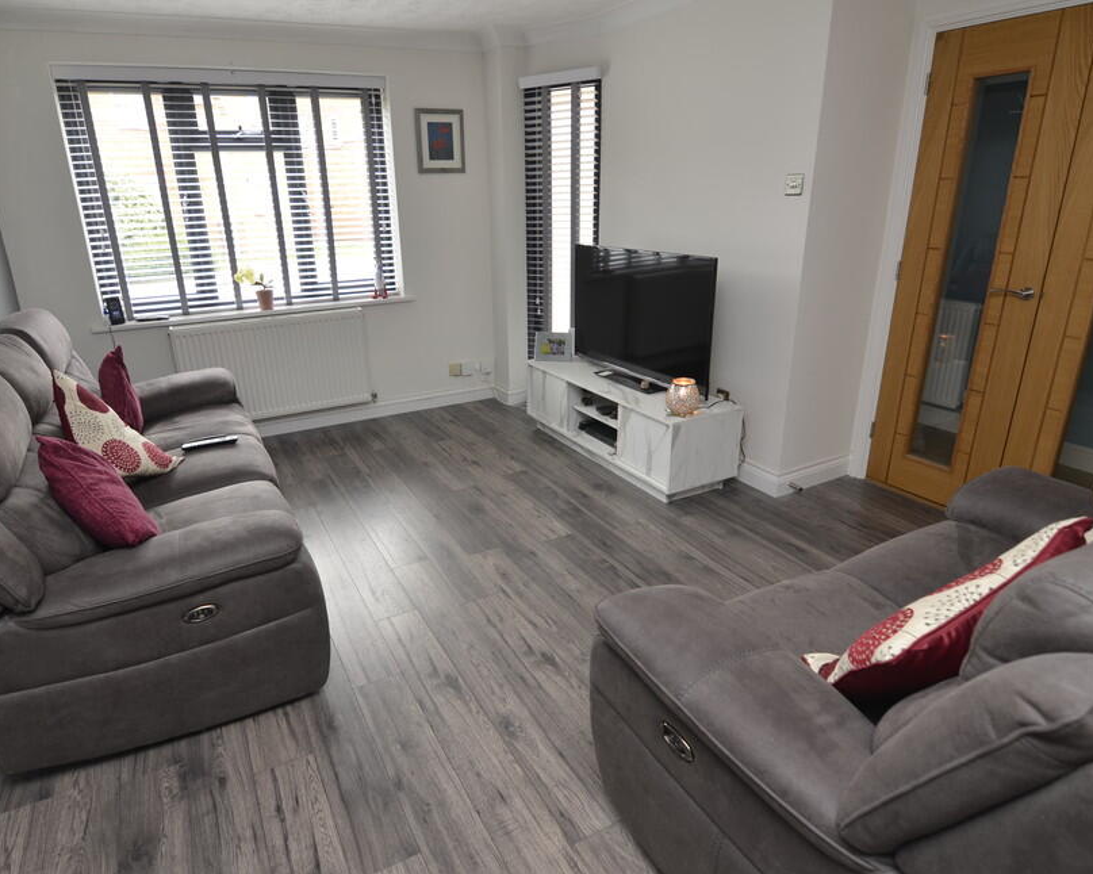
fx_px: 634
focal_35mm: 20
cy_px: 426
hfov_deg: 81.3
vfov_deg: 69.2
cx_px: 492
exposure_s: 1/60
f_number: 4
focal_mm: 11
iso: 220
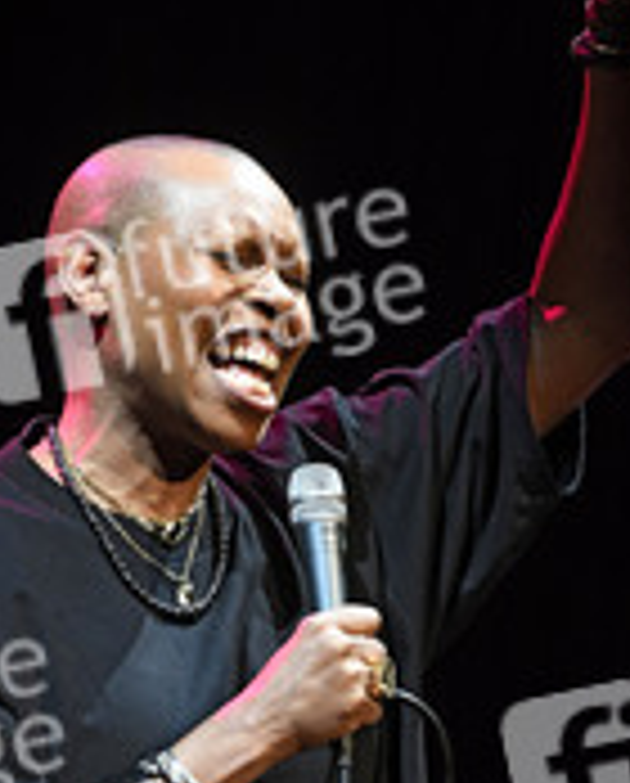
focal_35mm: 430
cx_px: 324
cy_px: 522
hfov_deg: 3.6
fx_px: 9987
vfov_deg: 4.5
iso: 2500
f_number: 3.5
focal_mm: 200
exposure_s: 1/200
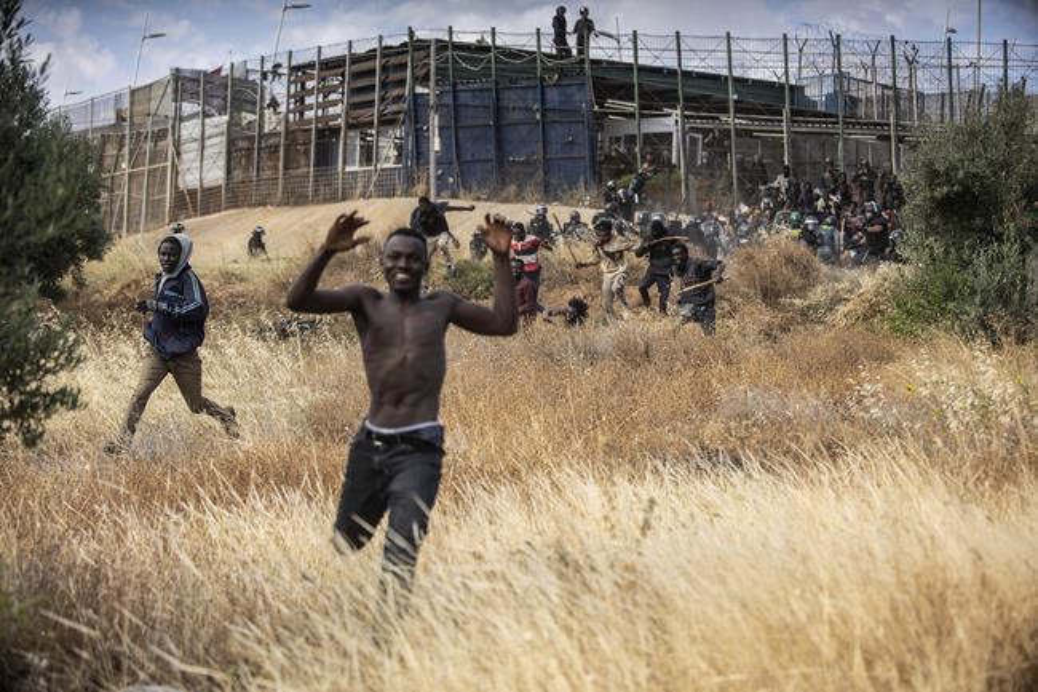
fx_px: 2018
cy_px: 346
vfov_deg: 19.4
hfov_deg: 28.9
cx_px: 519
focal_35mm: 70
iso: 400
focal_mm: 70
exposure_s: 1/2500
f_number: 2.8
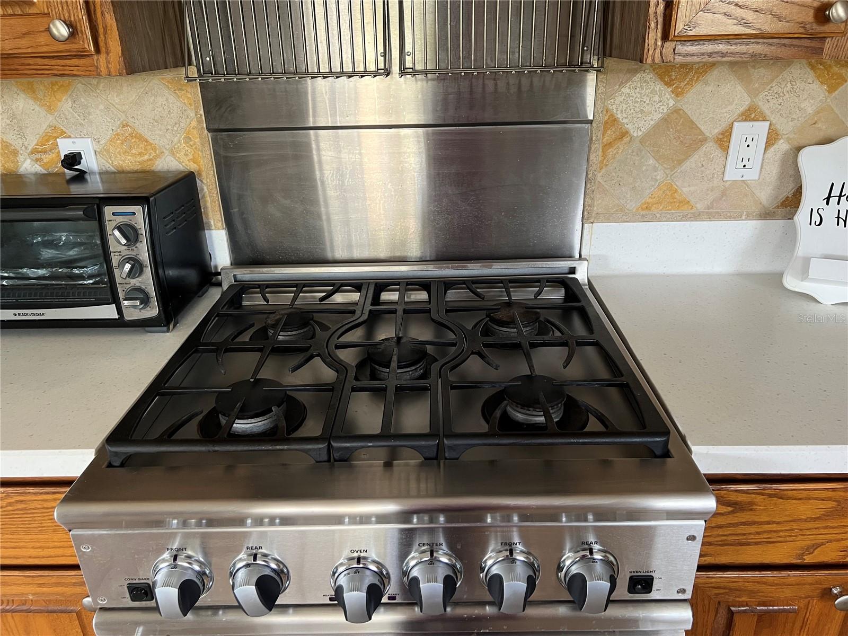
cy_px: 318
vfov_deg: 53.1
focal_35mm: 26
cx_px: 424
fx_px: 637
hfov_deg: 67.3
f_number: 1.5
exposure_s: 1/60
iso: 200
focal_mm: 5.7
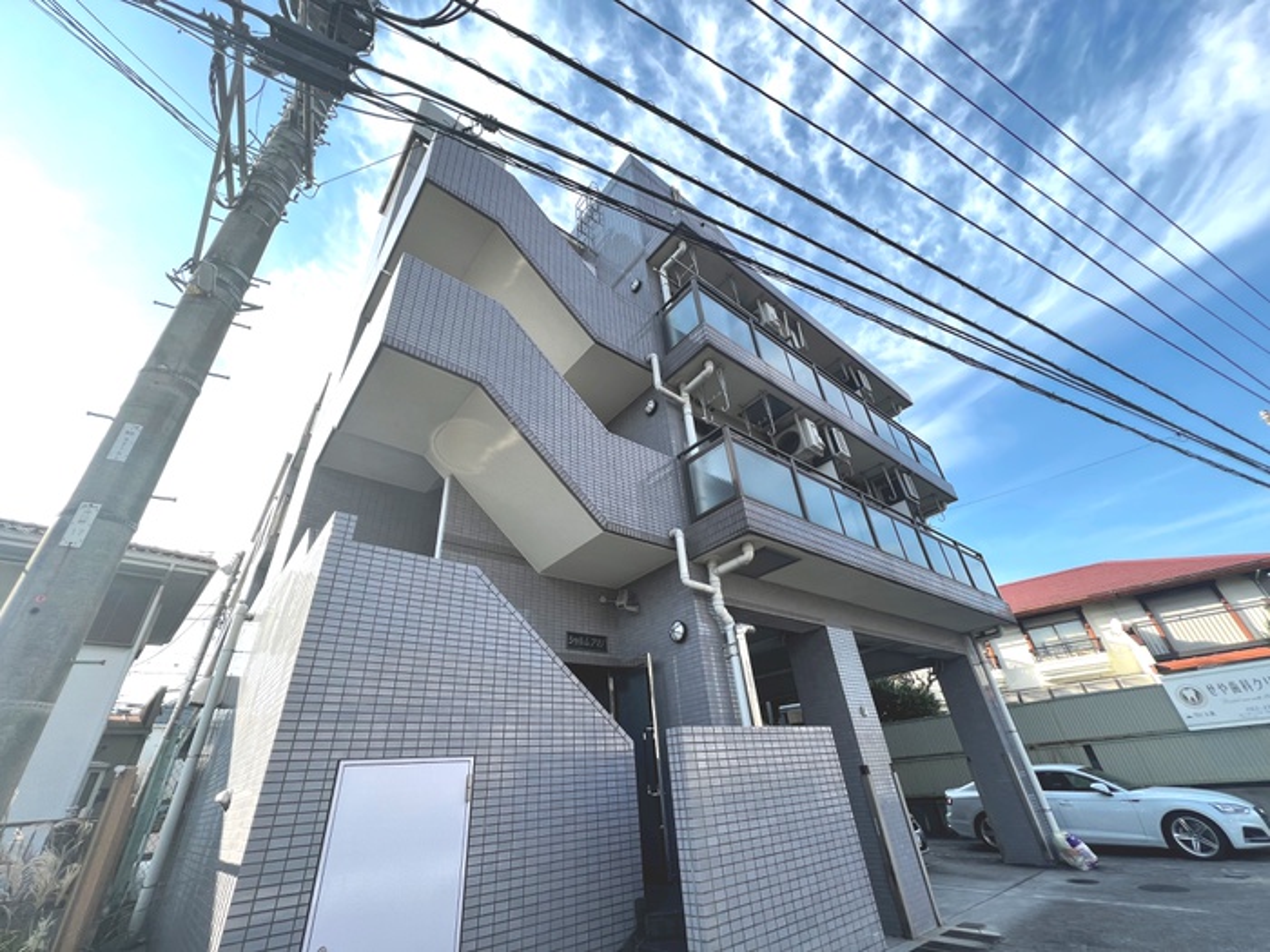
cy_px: 476
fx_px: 477
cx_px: 635
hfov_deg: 106.2
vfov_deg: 89.9
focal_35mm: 13
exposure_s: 1/394
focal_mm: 1.57
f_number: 1.8
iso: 32
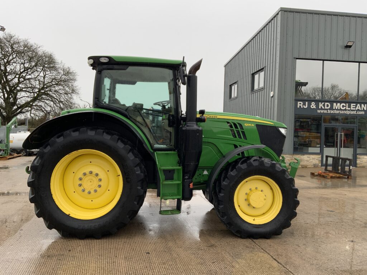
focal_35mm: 29
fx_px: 307
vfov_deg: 48.2
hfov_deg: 61.7
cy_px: 138
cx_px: 184
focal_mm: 3
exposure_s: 1/122
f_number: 1.8
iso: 25
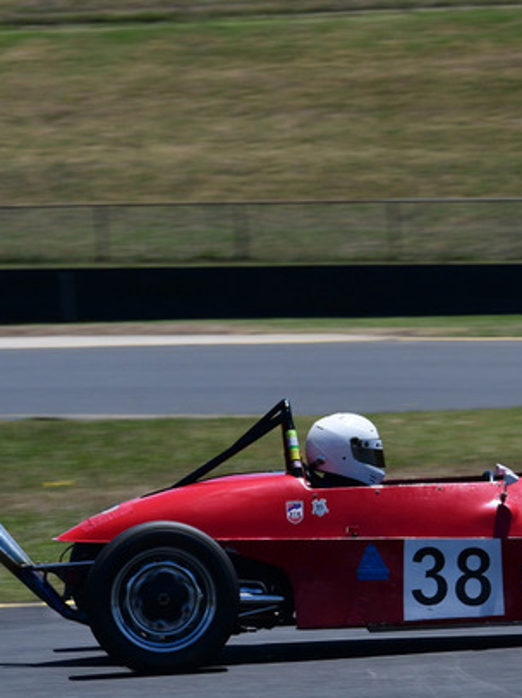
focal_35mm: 347
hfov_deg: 4.3
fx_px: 6984
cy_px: 347
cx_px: 452
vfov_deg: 5.7
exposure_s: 1/320
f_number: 11
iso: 160
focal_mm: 122
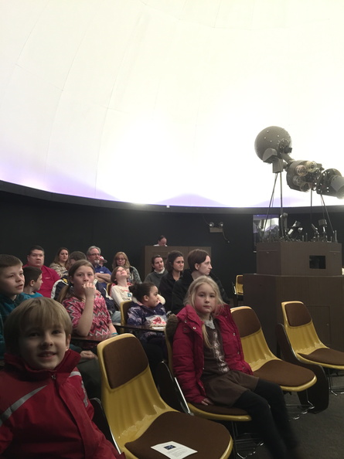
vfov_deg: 61.7
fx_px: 385
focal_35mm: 29
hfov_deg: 48.2
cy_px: 230
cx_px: 172
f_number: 2.2
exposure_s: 1/17
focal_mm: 4.15
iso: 250
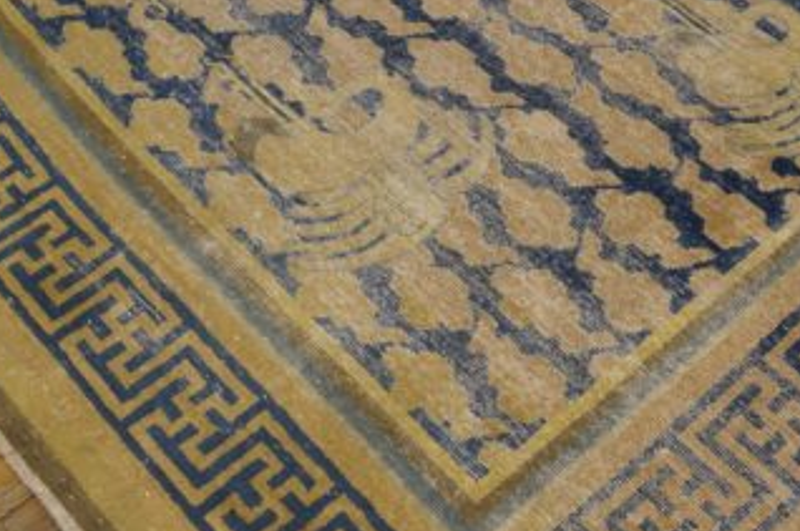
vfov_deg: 26.1
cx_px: 478
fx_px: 1132
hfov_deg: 38.8
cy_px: 396
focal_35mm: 51
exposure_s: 1/60
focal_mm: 18
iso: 500
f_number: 4
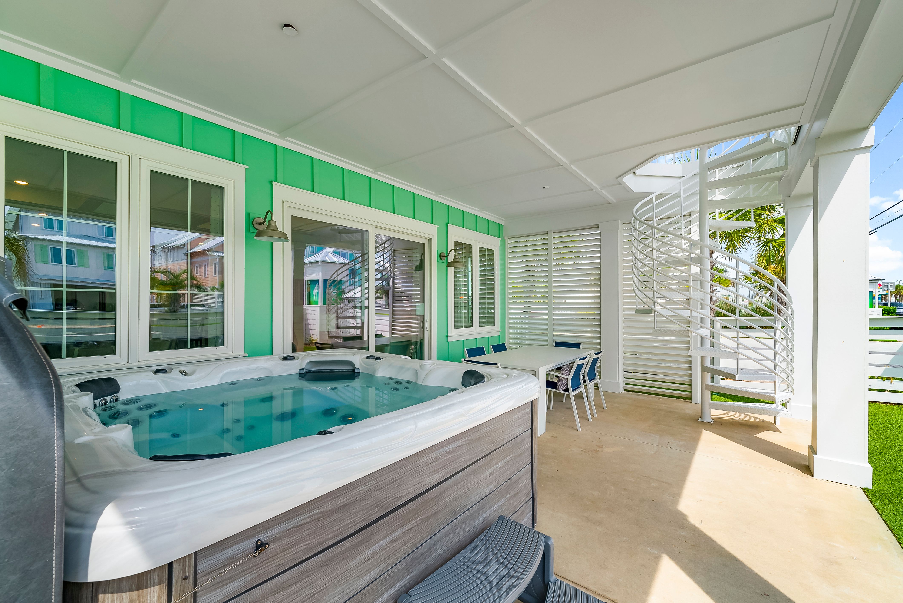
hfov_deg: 104.2
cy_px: 302
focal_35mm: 14
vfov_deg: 81.3
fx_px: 351
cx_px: 452
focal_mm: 14
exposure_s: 1/200
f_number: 8
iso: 400
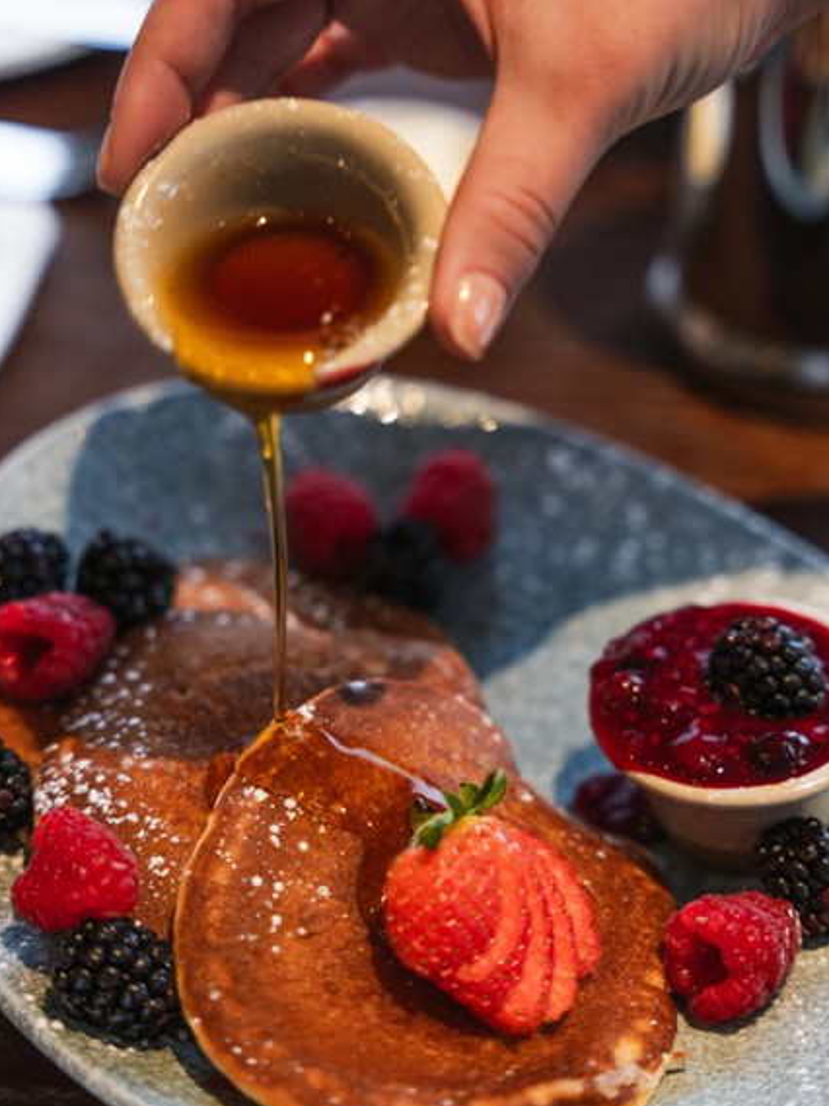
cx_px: 414
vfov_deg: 25.3
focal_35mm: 77
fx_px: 2459
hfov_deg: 19.1
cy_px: 600
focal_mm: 70
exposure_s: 1/80
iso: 1600
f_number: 2.8
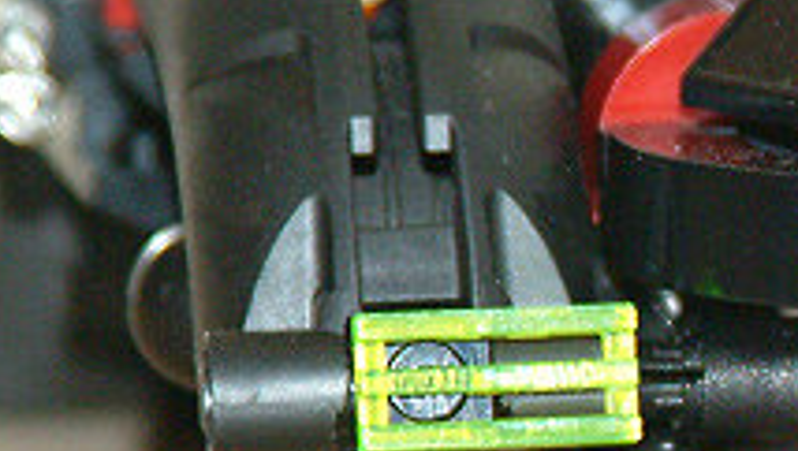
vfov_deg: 3.3
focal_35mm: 370
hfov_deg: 5.8
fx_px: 7839
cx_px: 839
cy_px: -60
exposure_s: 1/60
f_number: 4.5
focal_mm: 84
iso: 800
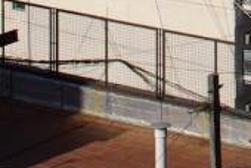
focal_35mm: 401
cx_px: 653
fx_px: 2799
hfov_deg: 5.0
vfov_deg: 3.3
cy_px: -447
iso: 100
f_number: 8
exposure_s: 1/350
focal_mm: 35
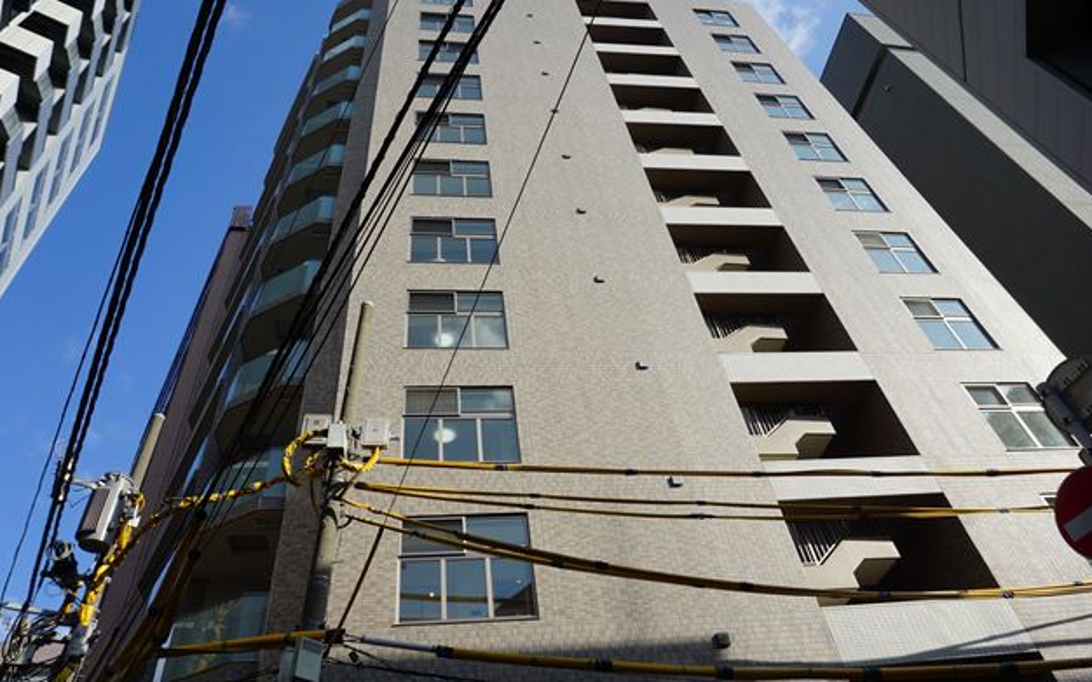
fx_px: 744
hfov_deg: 72.6
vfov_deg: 49.3
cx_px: 544
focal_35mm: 25
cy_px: 343
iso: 100
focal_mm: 16
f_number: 11
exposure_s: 1/125
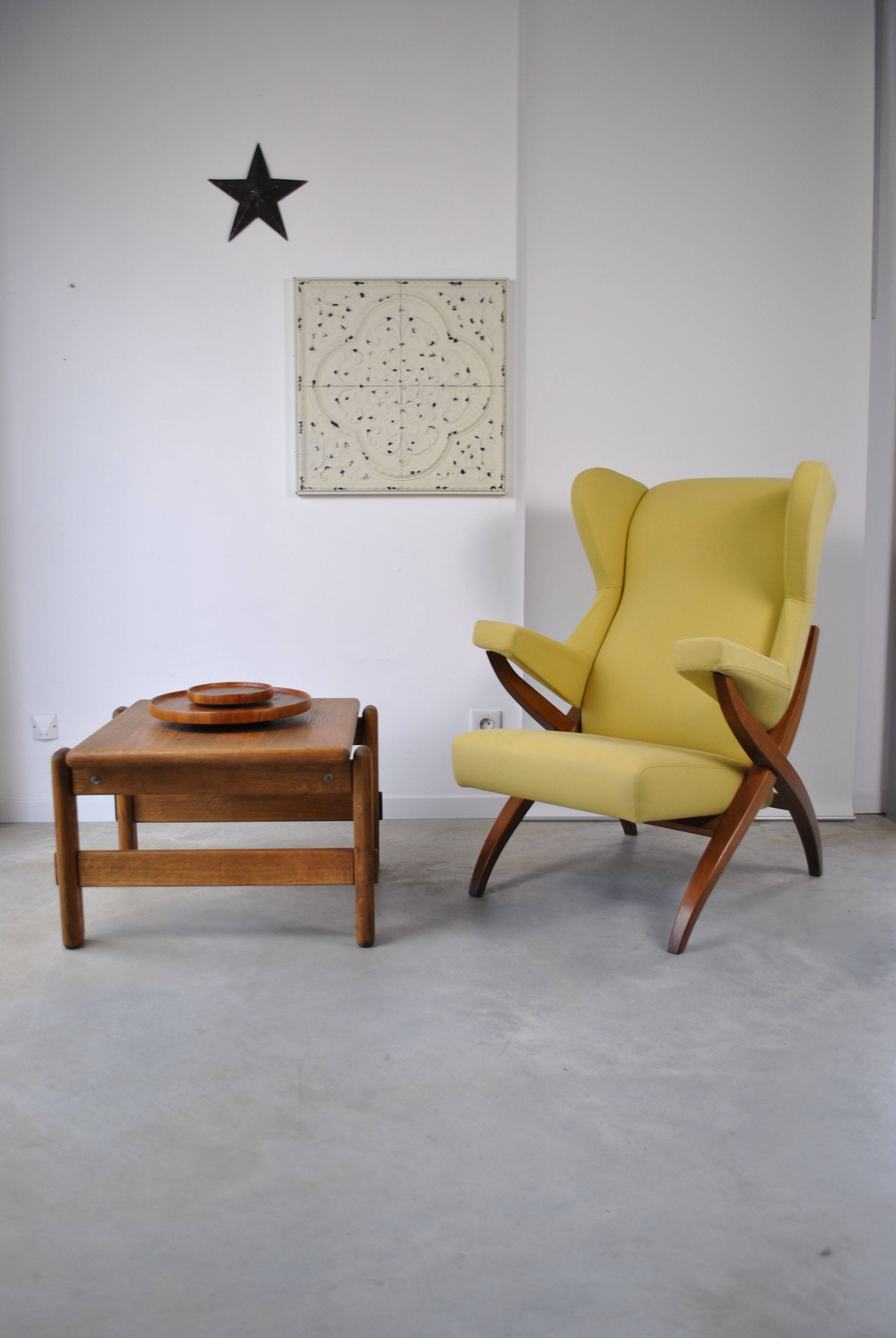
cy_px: 669
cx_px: 448
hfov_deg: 43.7
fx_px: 1117
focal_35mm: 30
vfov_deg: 61.9
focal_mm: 20
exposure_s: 1/30
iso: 200
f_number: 4
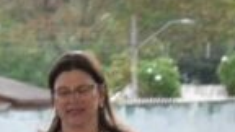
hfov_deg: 4.2
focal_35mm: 513
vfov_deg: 2.3
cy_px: 368
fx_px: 3197
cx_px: -250
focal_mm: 46
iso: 560
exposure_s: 1/125
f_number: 5.6
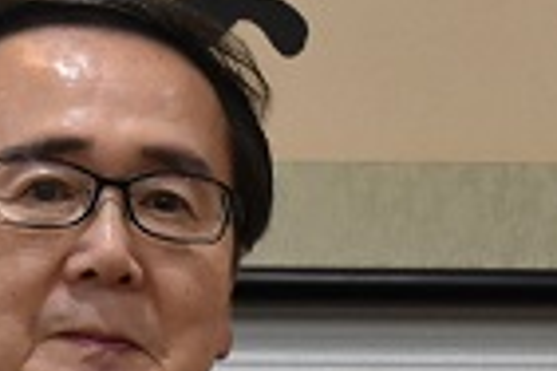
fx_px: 4456
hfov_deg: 7.1
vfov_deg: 4.7
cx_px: 466
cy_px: 797
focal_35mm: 288
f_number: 4.5
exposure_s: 1/80
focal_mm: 30
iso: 400
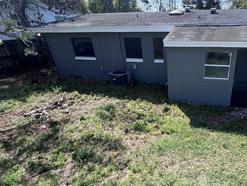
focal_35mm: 22
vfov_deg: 60.1
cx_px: 176
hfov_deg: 72.6
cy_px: 119
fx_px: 157
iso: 32
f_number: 1.8
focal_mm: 1.57
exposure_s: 1/558
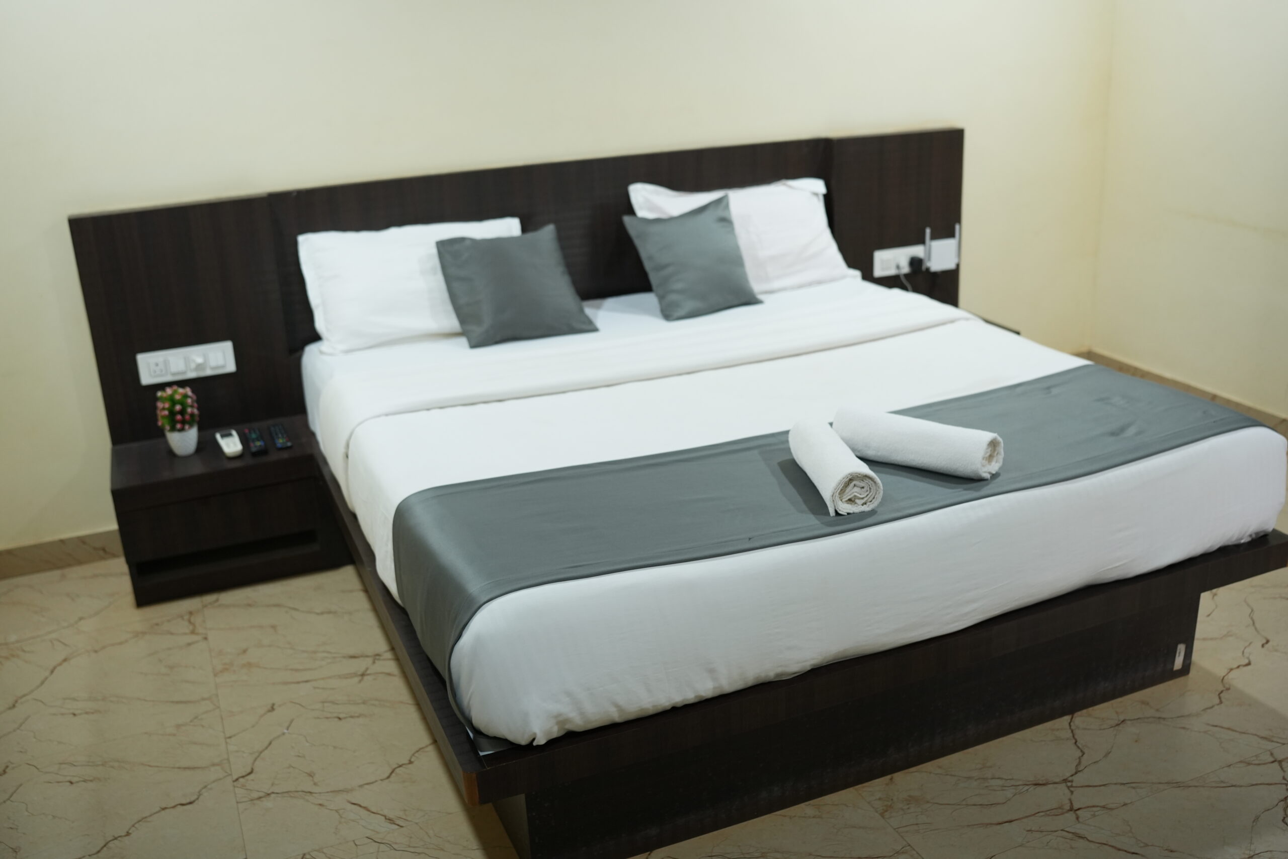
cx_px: 644
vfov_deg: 37.9
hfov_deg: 54.4
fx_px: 1252
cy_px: 430
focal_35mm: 35
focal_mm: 35
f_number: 2.5
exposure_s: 1/200
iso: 1250
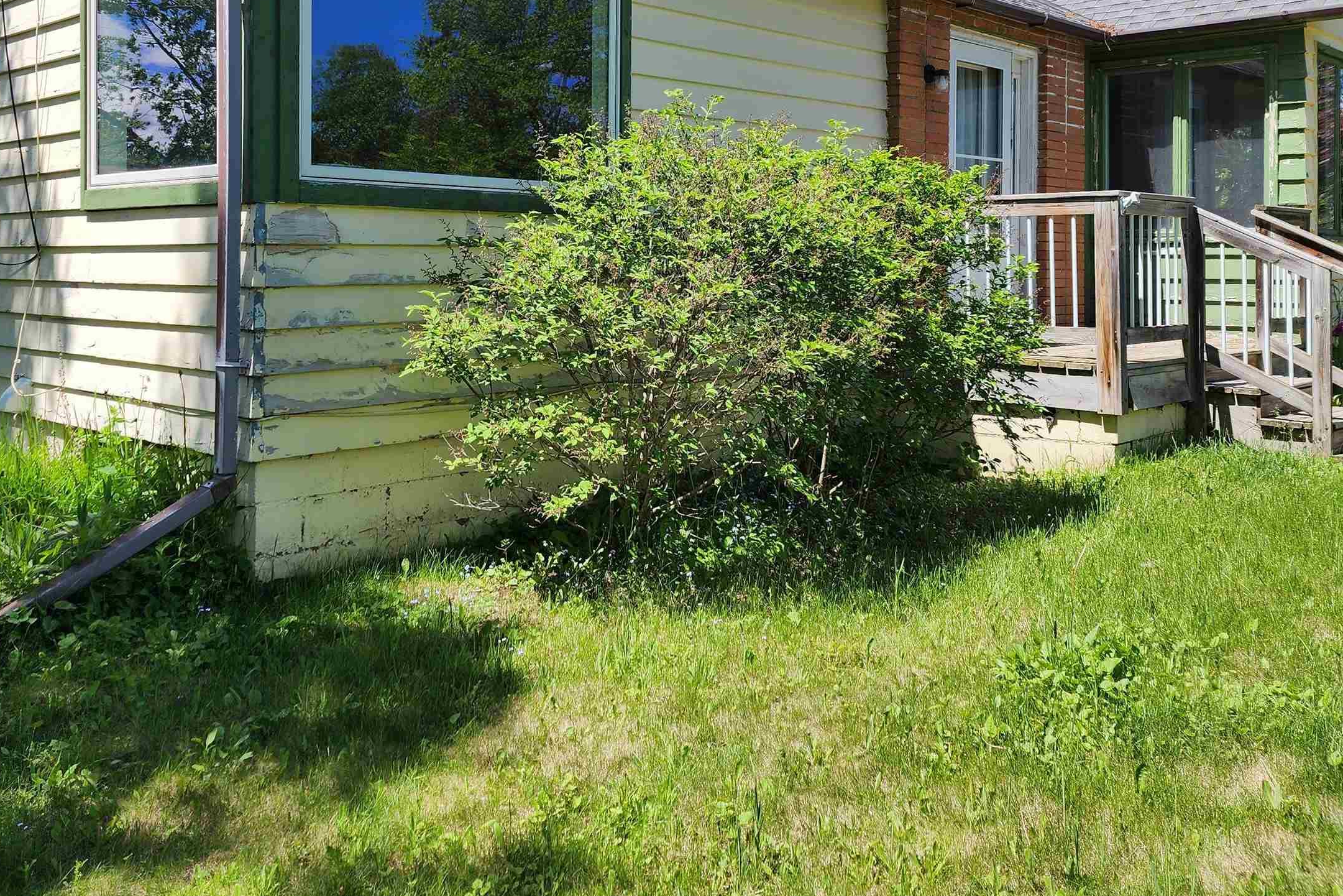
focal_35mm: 34
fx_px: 1268
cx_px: 608
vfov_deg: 38.1
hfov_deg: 55.7
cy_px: 249
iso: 12
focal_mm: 6.4
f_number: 1.8
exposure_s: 1/717
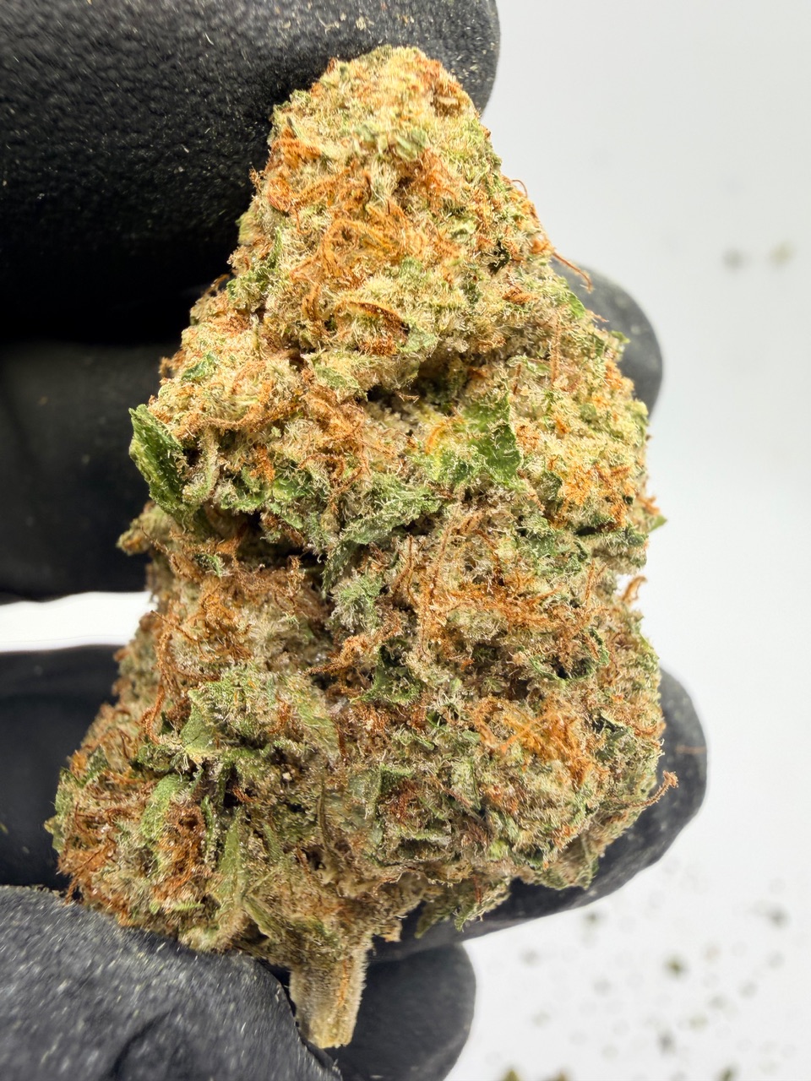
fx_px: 750
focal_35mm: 24
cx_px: 406
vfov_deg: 71.6
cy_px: 540
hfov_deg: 56.8
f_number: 2.2
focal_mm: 2.22
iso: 40
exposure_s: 1/120
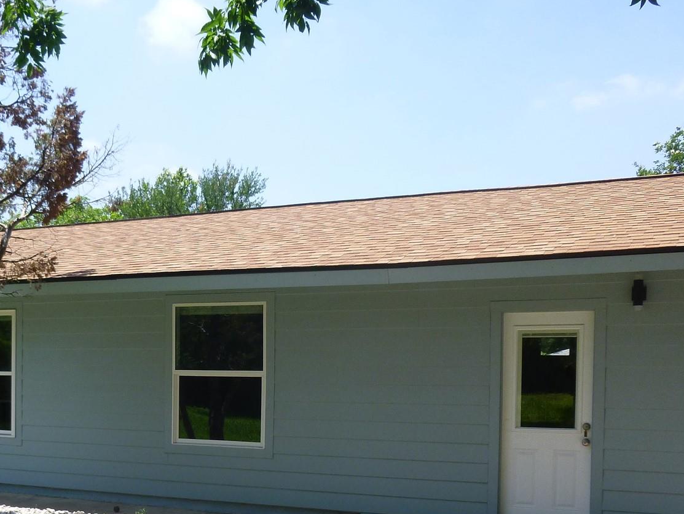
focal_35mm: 46
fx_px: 909
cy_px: 430
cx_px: 192
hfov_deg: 40.3
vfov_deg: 30.5
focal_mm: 4.5
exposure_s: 1/500
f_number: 3.1
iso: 100
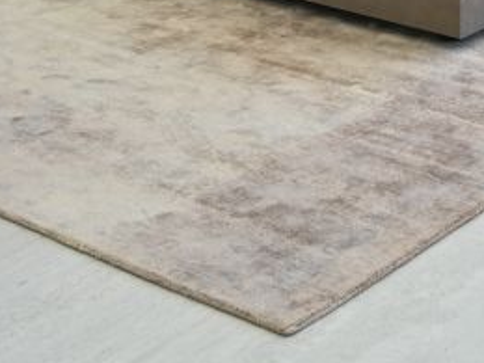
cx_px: 393
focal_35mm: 100
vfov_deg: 12.4
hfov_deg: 19.4
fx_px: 1398
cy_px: -437
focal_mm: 30
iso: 320
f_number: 9
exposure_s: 1/125
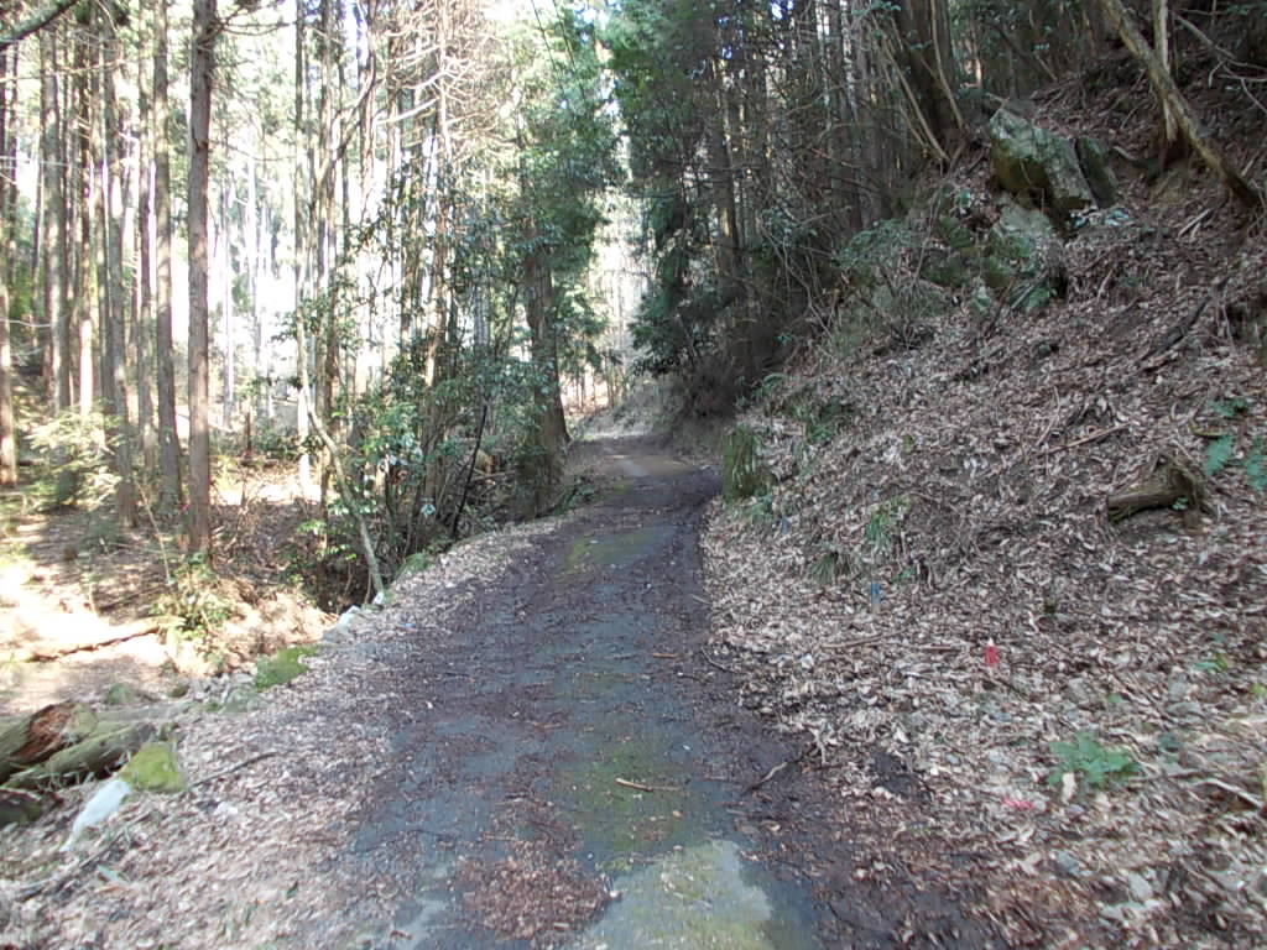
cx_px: 634
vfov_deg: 49.7
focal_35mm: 28
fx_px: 1025
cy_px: 475
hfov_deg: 63.4
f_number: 2.7
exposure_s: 1/30
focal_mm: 4
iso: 80
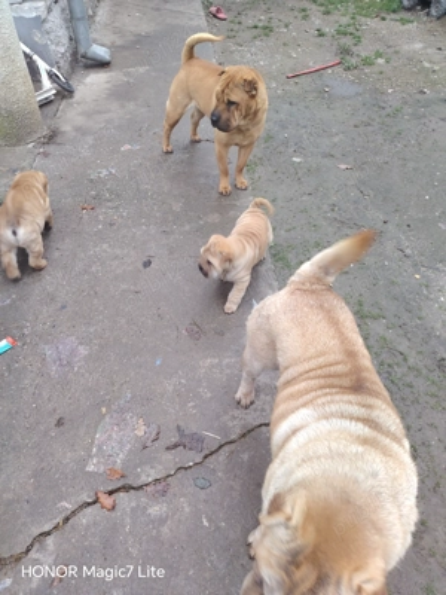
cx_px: 223
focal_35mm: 24
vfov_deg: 71.6
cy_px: 298
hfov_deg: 56.8
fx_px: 412
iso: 922
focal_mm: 5.25
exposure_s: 1/100
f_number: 1.75
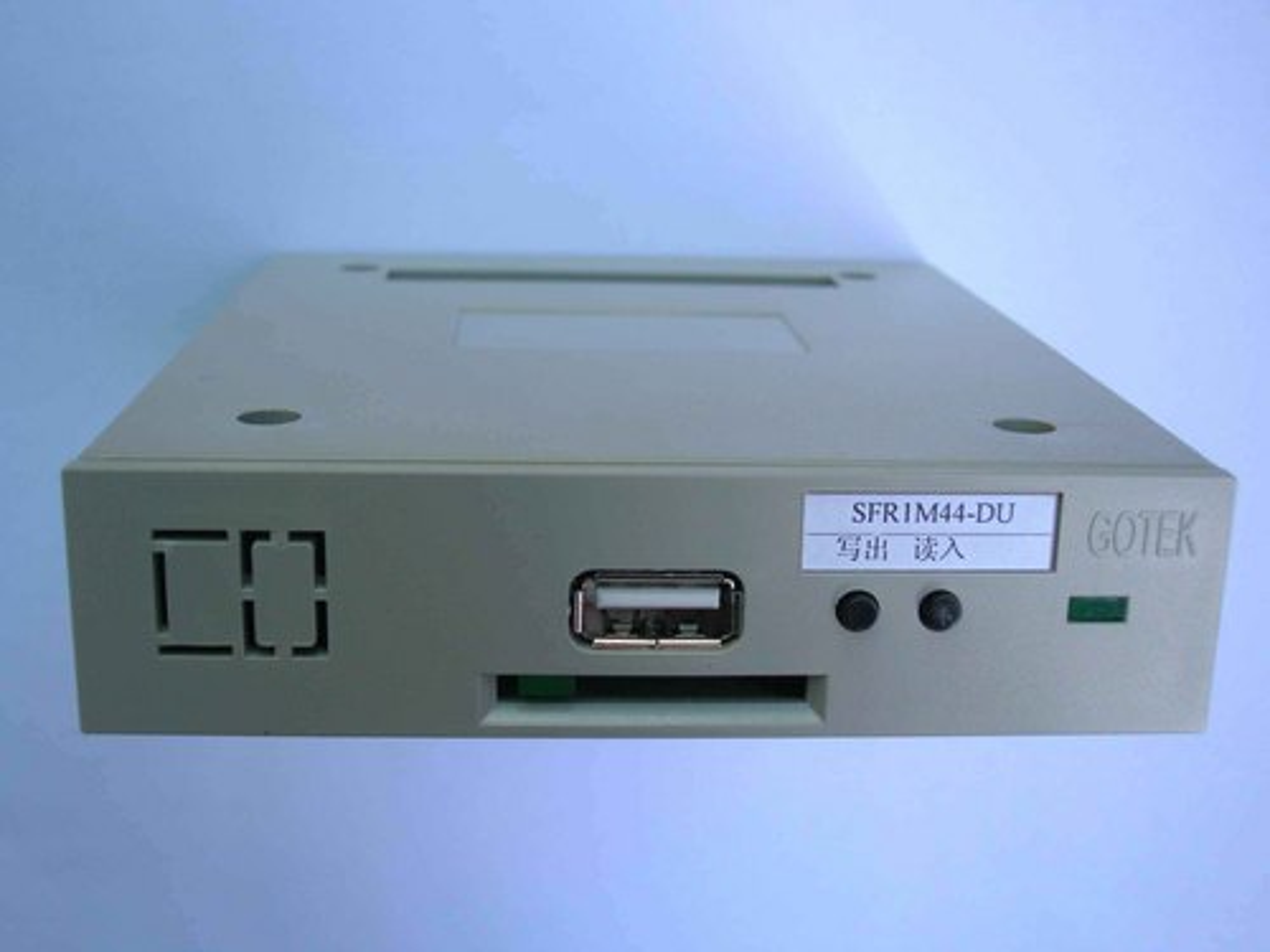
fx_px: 1688
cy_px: 476
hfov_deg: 41.2
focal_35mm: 46
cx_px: 635
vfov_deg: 31.5
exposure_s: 1/26.1
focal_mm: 7.7
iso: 50
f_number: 3.2
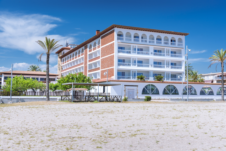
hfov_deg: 48.4
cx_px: 113
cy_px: 76
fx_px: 251
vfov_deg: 33.4
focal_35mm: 40
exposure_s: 1/100
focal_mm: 40
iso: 125
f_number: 9
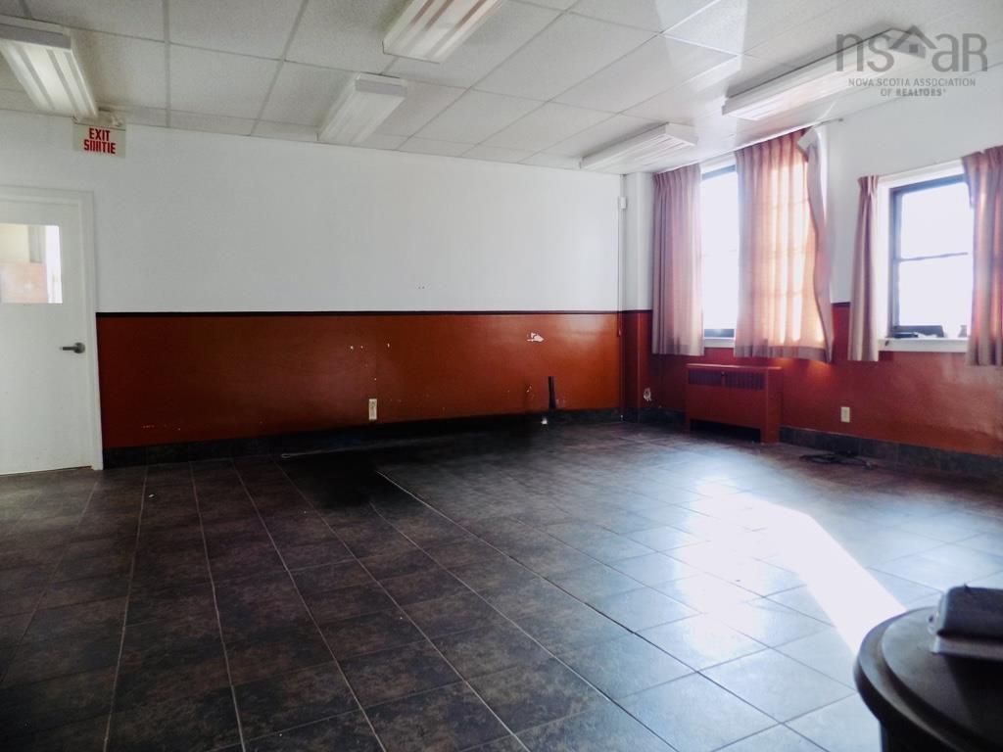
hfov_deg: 73.9
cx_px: 502
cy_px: 376
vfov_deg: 58.9
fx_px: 666
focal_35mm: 23
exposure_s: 1/30
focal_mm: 4
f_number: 3.1
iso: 80
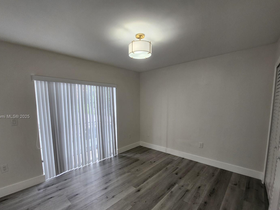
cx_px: 127
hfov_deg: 97.9
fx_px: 121
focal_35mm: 15
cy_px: 117
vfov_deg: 81.4
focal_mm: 1.7
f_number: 2.2
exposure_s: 1/60
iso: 64
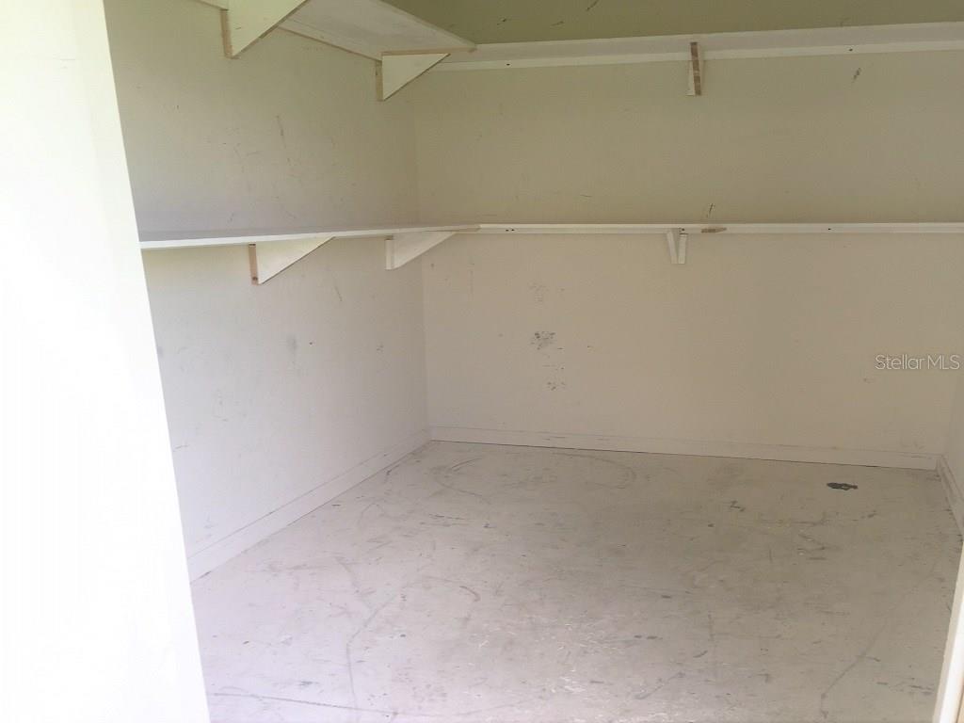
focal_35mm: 29
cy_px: 362
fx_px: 808
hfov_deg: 61.7
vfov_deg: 48.2
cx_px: 482
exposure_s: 1/168
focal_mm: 4.15
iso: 32
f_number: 2.2
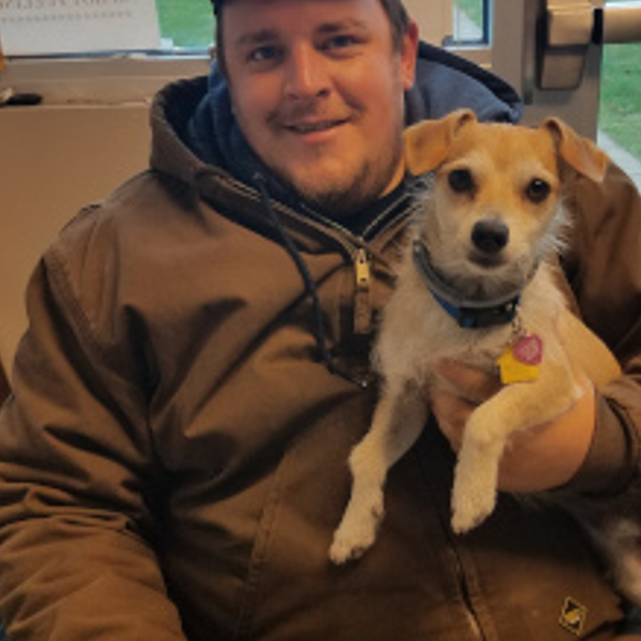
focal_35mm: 49
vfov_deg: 34.7
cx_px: 416
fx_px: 1027
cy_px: 303
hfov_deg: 34.4
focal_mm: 4.2
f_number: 1.7
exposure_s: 1/120
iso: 80
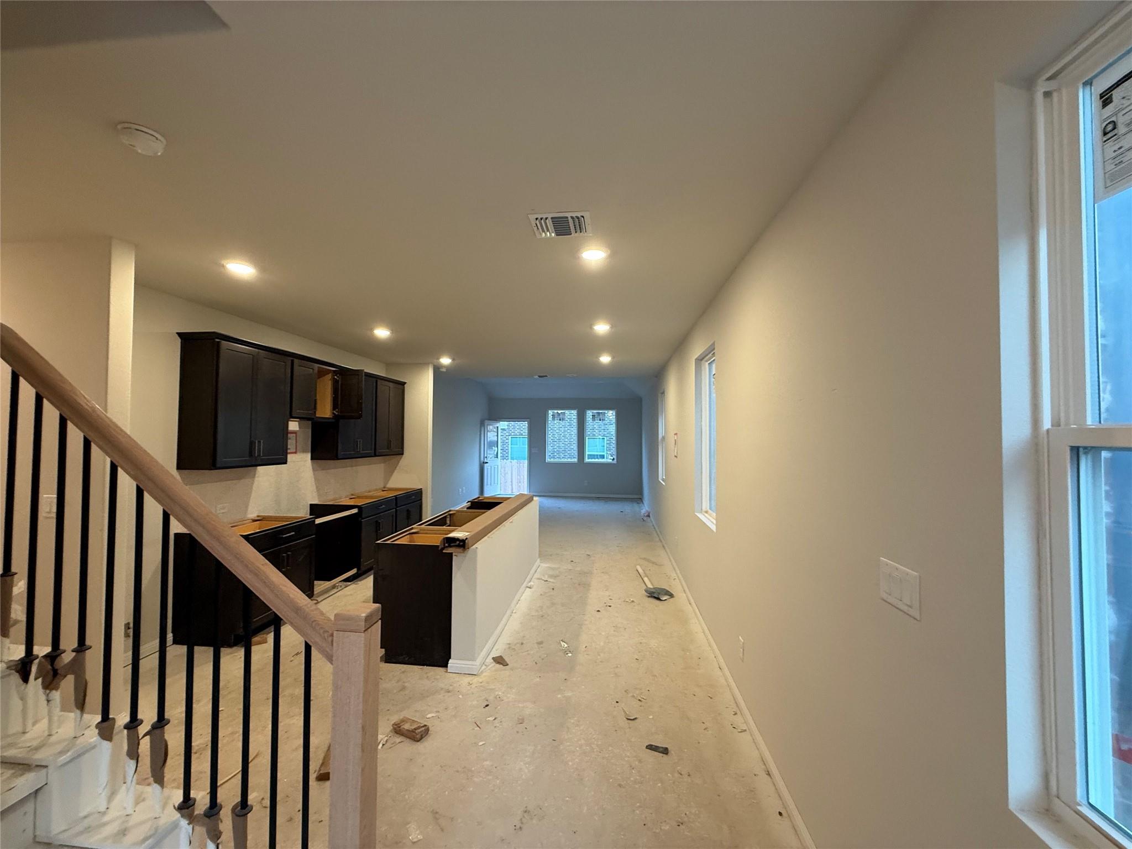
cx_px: 566
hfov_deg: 102.1
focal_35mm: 14
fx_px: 458
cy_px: 424
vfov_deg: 85.7
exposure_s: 1/60
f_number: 2.2
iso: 200
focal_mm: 2.22
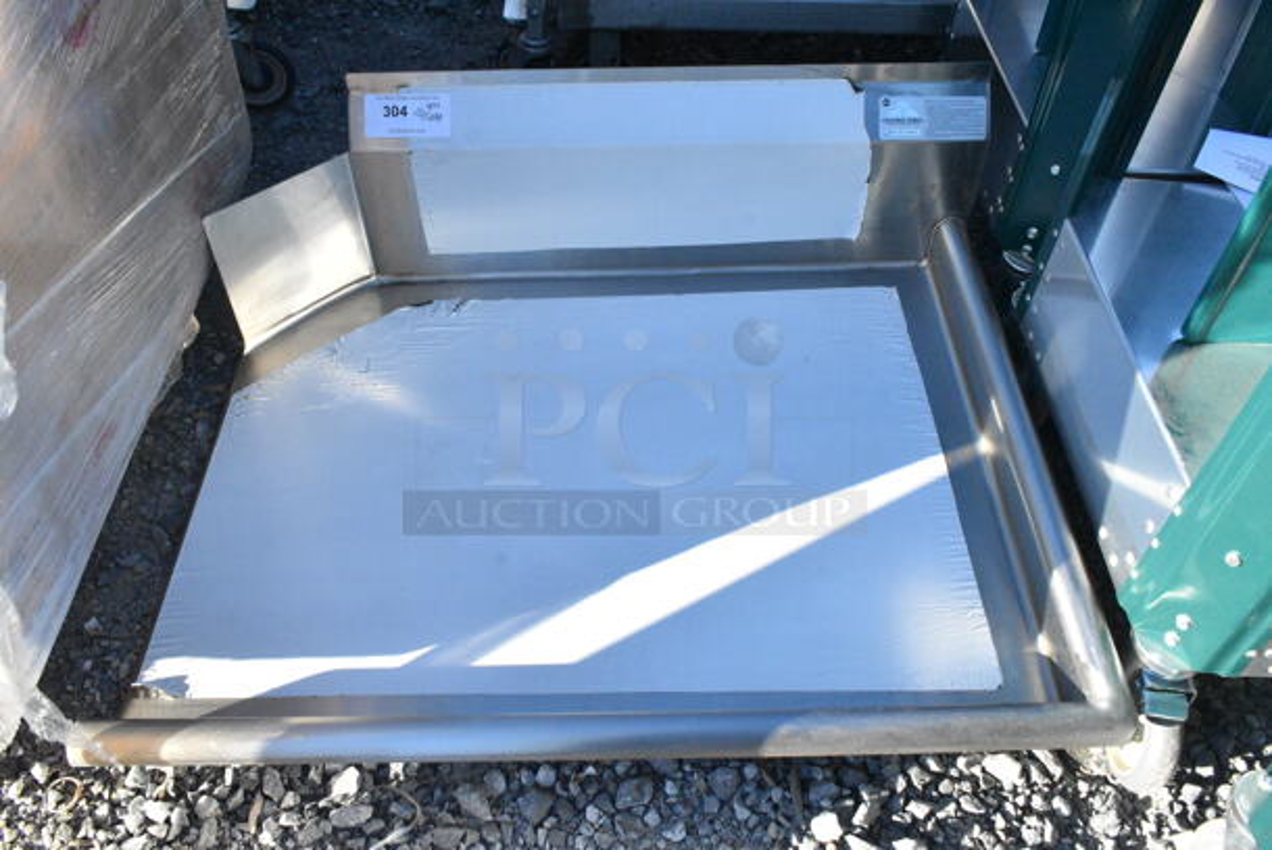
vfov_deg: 41.8
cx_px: 636
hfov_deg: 59.4
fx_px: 1114
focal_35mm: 32
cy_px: 425
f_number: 16
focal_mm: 21
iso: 6400
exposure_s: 1/1000
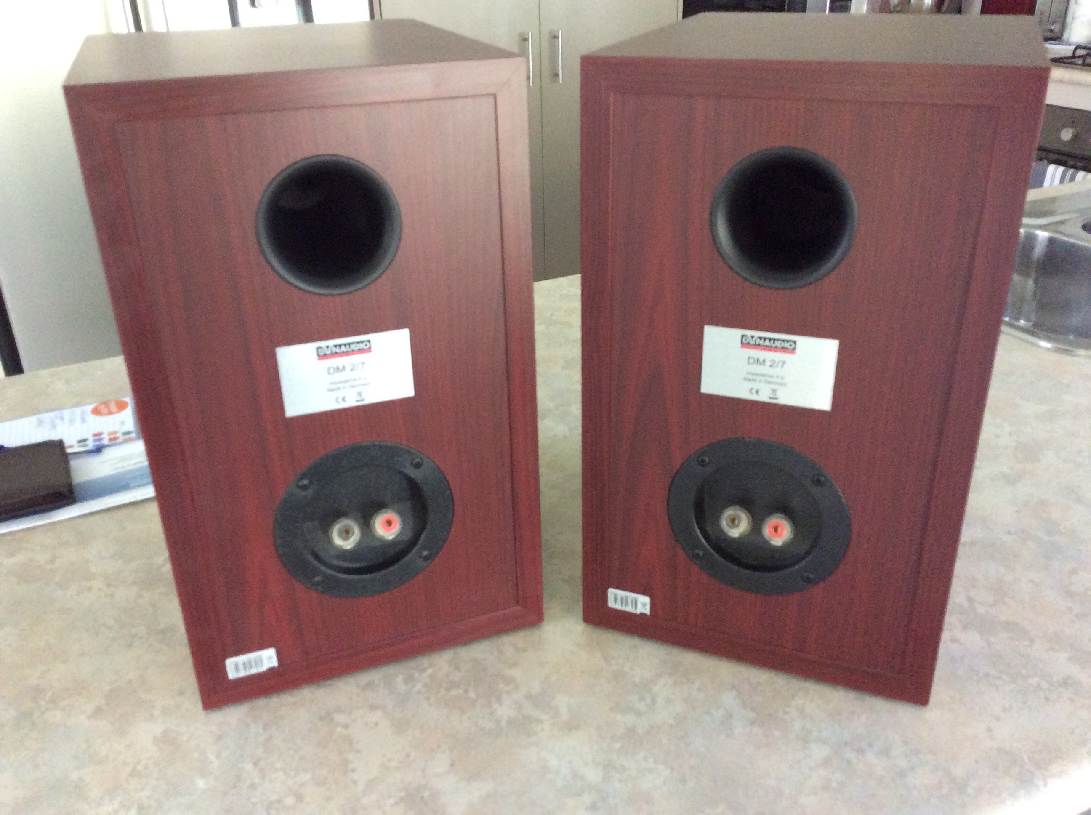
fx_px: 1007
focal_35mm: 32
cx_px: 546
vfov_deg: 44.1
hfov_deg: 56.9
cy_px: 408
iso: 250
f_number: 2.4
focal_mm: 3.3
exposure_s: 1/17
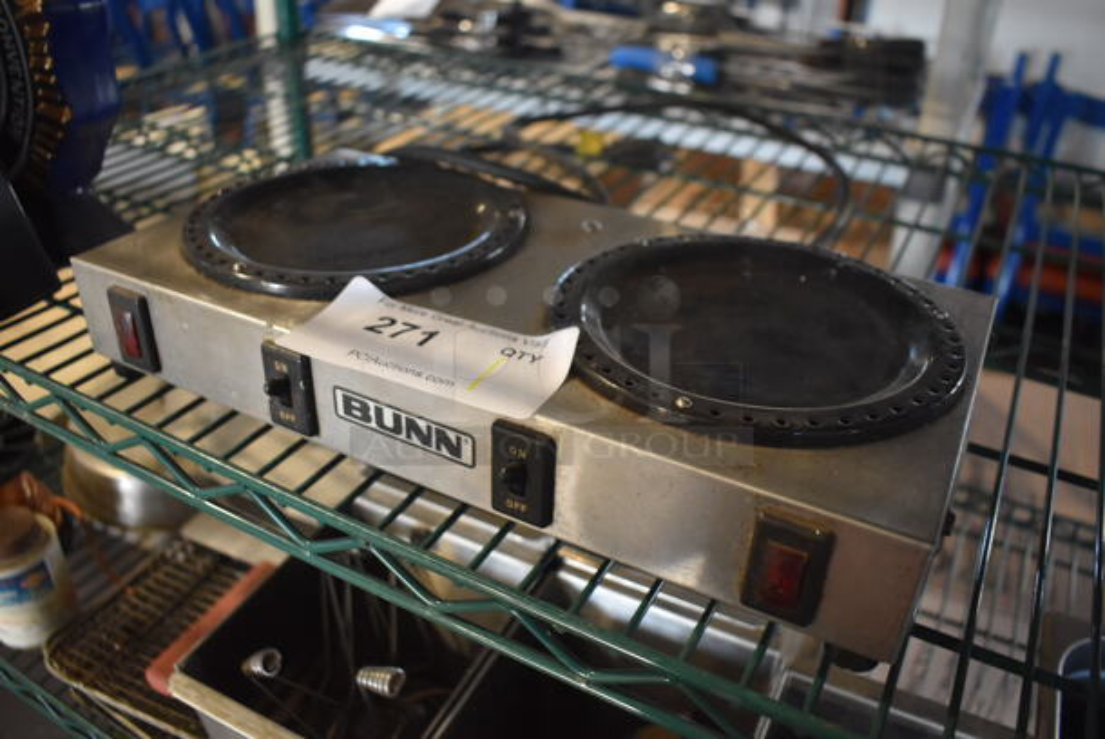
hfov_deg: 67.3
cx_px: 552
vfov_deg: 48.0
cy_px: 370
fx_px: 830
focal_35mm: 27
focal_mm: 18
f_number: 3.5
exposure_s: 1/125
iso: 1600
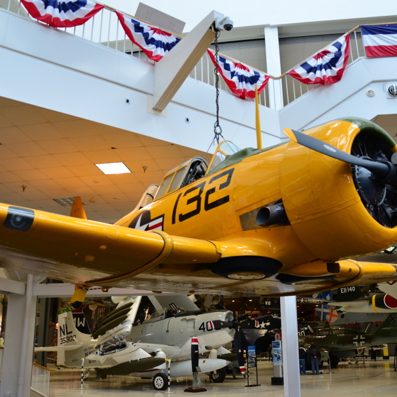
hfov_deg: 47.2
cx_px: 219
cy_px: 200
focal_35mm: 35
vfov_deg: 47.2
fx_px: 454
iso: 500
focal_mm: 18
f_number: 3.5
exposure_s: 1/40
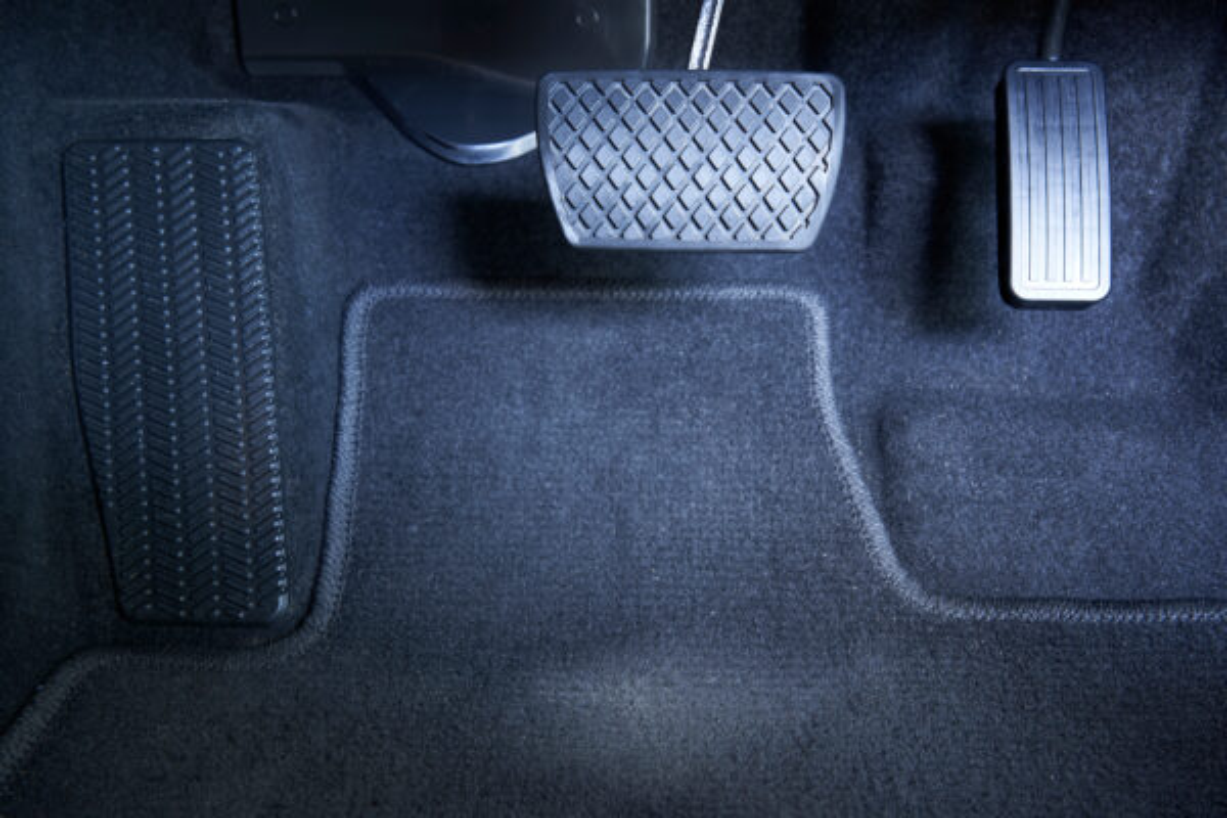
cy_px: 409
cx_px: 614
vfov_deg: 36.9
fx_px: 1227
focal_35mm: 36
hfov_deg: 53.1
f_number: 8
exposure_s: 1.3
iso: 320
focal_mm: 36
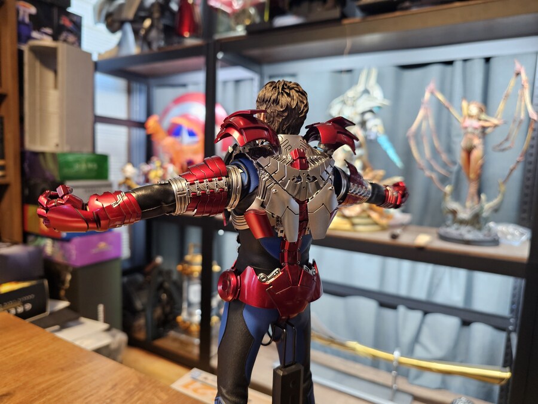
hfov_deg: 73.9
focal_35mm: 23
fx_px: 357
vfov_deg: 58.9
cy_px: 202
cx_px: 269
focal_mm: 6.3
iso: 640
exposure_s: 1/60
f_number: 1.7
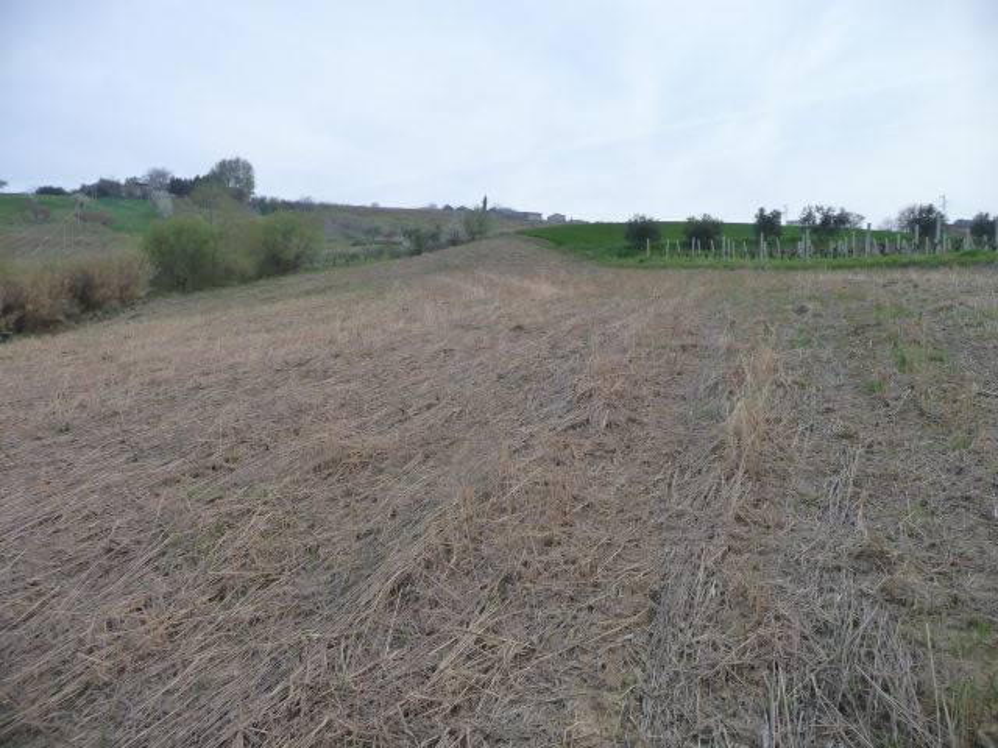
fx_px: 807
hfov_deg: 63.4
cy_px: 374
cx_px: 499
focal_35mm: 28
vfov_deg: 49.7
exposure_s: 1/400
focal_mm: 4.7
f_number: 3.3
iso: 160
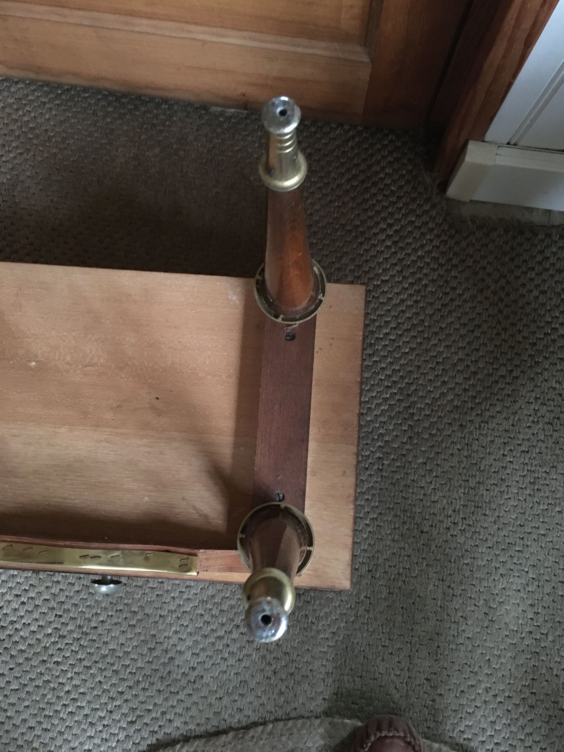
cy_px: 376
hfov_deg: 48.2
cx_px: 282
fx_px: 630
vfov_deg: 61.7
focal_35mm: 29
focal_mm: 4.15
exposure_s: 1/17
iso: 500
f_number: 2.2
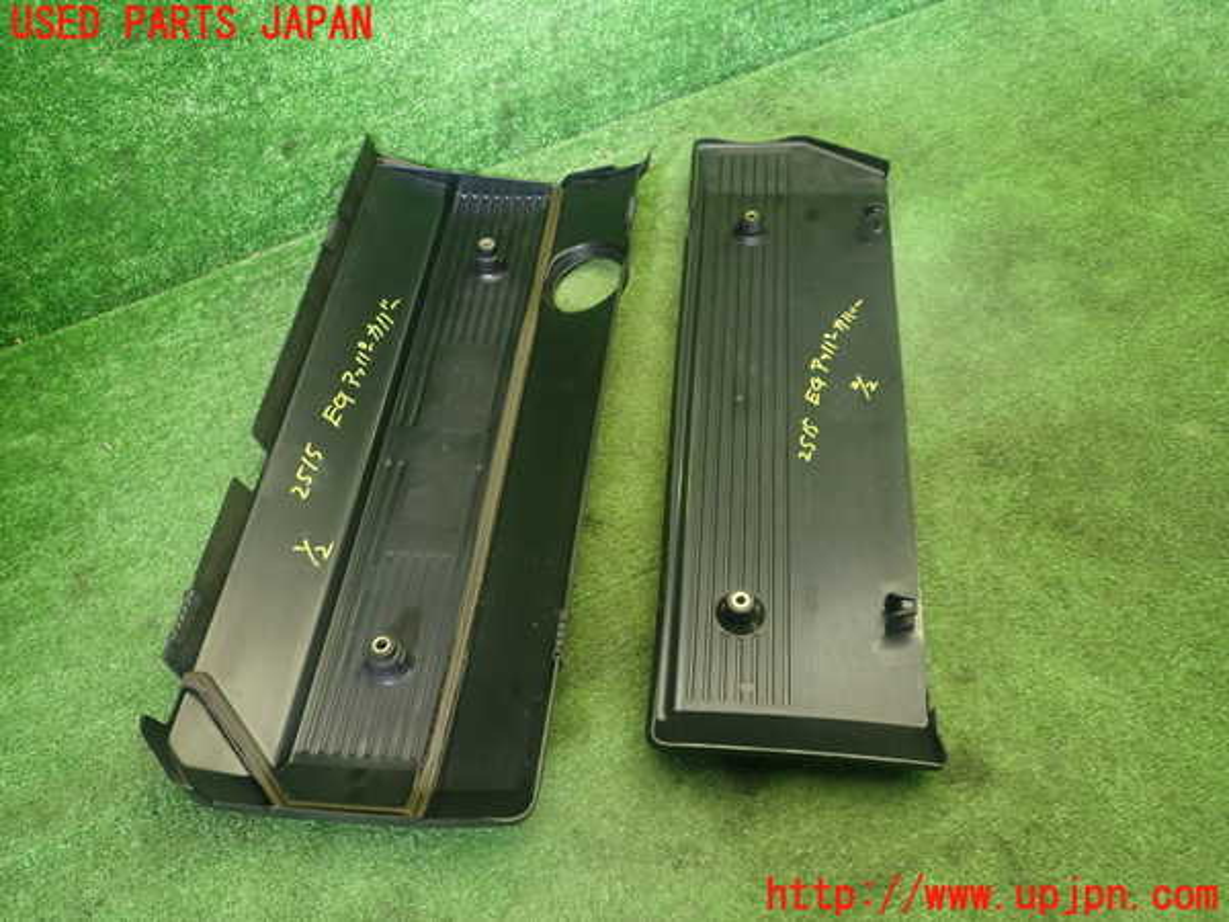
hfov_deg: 60.0
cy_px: 461
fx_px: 1065
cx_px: 614
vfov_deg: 46.8
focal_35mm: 30
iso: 250
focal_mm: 5.4
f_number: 2.3
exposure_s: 1/30
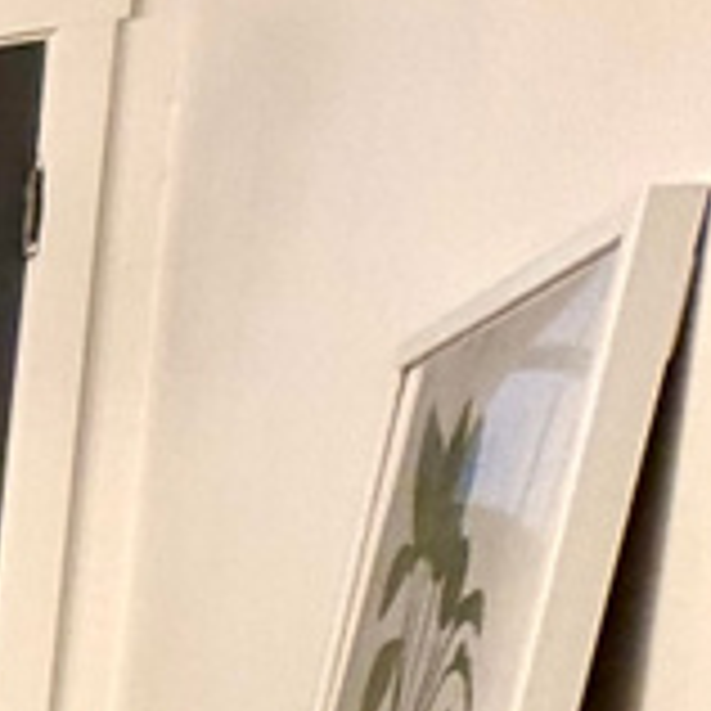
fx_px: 1859
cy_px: 922
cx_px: -1562
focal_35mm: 80
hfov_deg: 10.7
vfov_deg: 19.9
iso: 200
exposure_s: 1/60
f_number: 2.2
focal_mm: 2.22
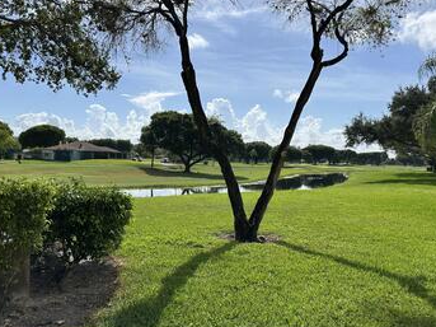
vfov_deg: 49.7
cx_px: 197
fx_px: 353
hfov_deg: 63.3
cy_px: 162
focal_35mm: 28
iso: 80
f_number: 1.78
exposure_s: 1/6623
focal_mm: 6.86
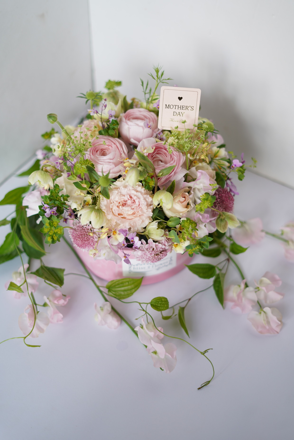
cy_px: 220
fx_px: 612
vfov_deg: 39.6
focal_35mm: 50
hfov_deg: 27.0
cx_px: 147
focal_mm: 50
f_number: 1.8
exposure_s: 1/125
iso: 125
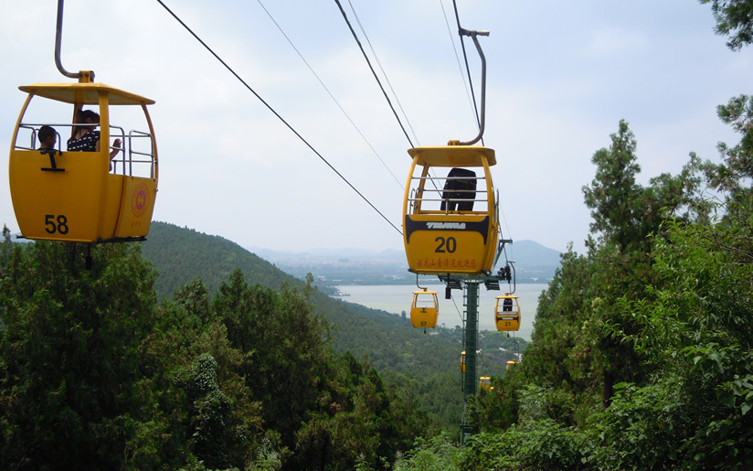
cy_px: 235
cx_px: 366
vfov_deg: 36.3
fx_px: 718
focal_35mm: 35
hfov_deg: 55.3
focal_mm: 5.7
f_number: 7.9
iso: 100
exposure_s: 1/250
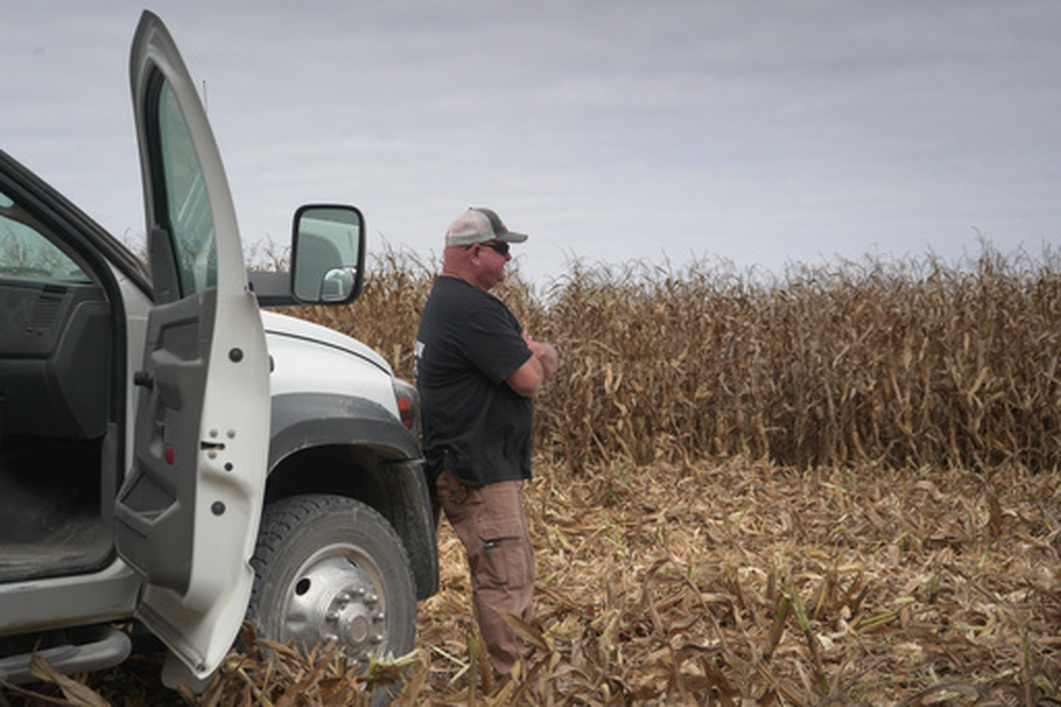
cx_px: 530
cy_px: 354
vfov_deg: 26.0
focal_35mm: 52
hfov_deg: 38.2
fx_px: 1532
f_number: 5.6
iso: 2500
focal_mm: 52
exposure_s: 1/8000
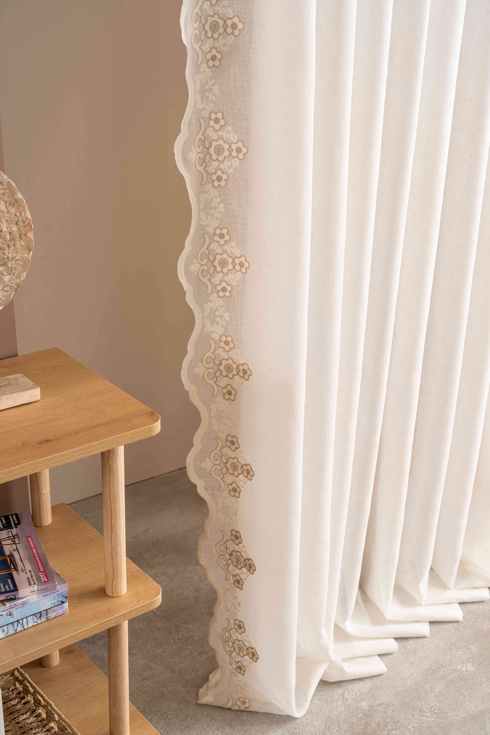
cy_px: 368
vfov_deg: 39.6
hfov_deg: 27.0
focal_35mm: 50
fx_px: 1021
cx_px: 245
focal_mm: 50
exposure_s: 1/160
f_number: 7.1
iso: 100
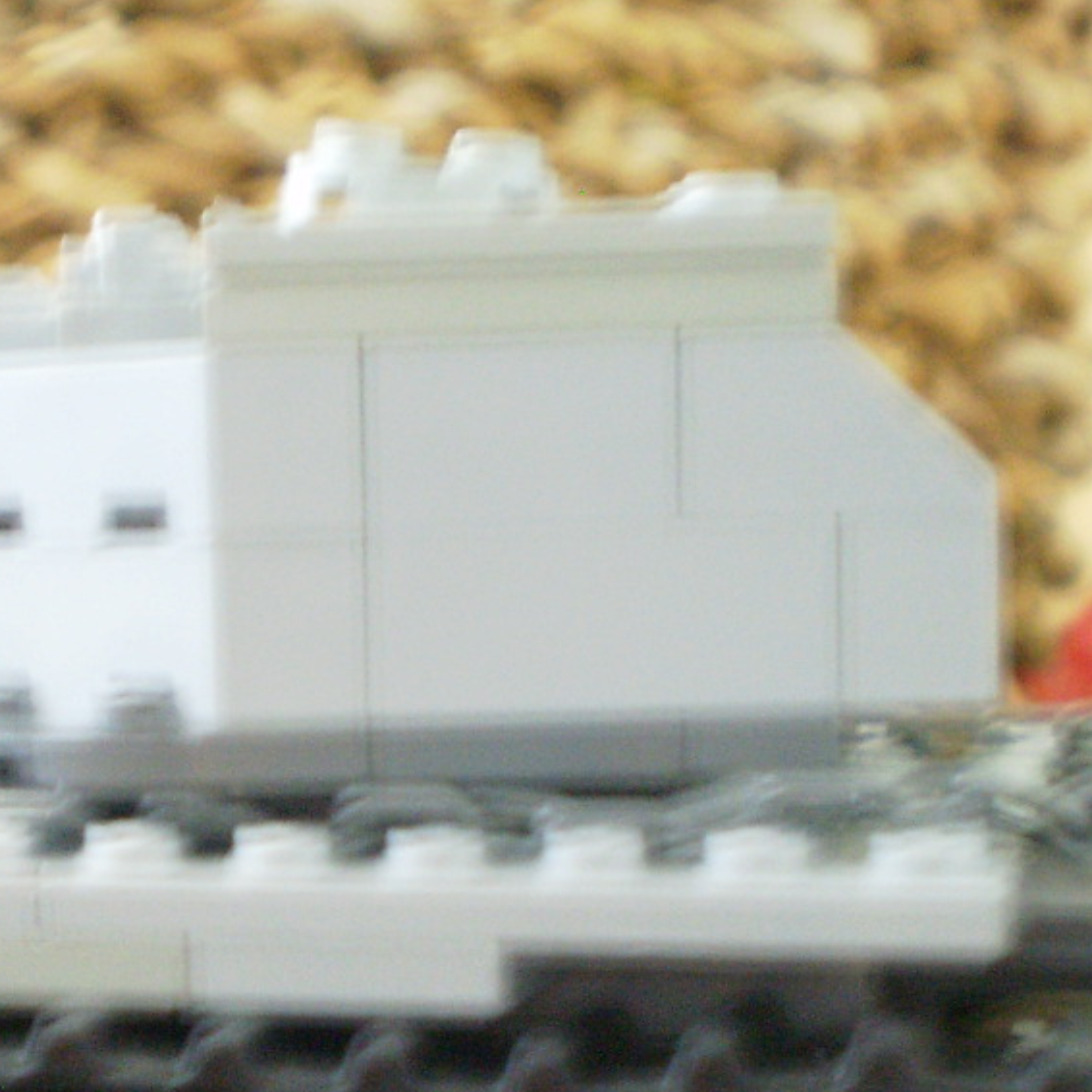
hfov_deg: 16.4
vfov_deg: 16.4
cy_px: 982
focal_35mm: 105
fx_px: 3747
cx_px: 191
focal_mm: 7.4
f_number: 3.5
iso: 320
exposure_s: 1/2
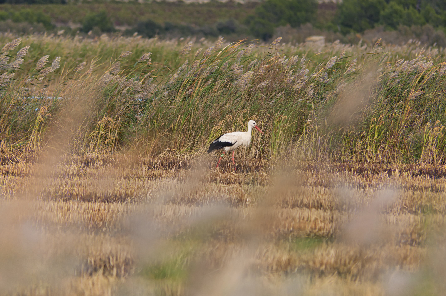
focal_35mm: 450
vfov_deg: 3.0
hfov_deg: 4.6
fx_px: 5568
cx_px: 223
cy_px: 148
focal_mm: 300
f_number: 5.6
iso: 320
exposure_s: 1/1000
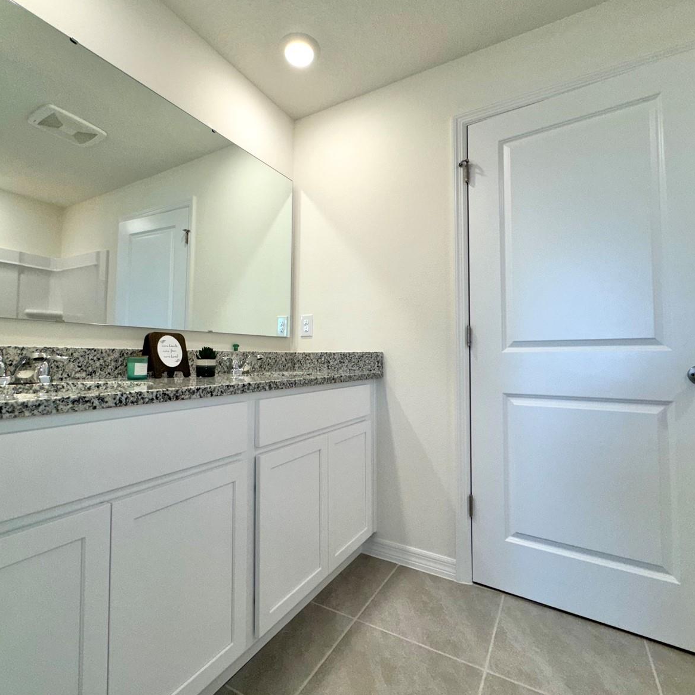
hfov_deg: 83.9
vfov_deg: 84.0
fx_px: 386
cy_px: 344
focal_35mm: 17
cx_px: 333
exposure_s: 1/120
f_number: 2.2
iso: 100
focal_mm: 2.22
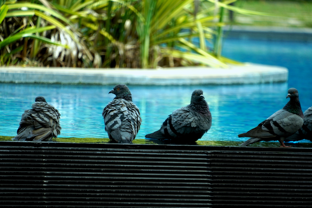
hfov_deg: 4.6
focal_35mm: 450
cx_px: 156
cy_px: 104
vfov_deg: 3.1
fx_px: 3901
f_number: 6.3
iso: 320
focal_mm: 300
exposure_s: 1/500
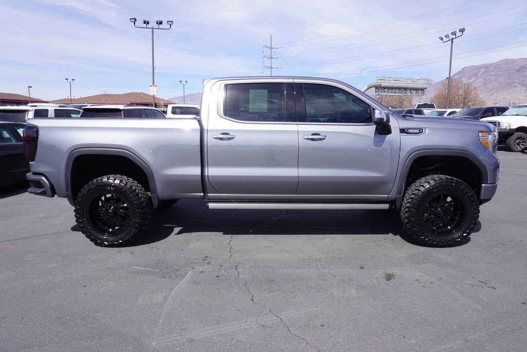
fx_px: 352
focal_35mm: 24
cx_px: 264
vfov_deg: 53.2
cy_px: 176
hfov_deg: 73.7
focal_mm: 16
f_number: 10
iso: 100
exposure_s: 1/160
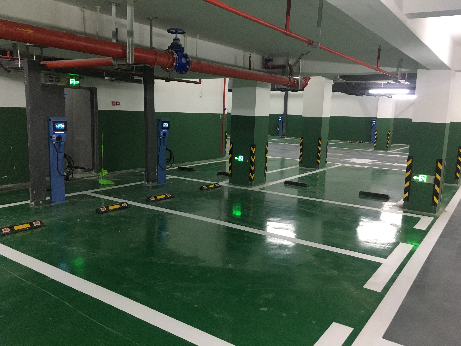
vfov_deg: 48.2
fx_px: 386
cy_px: 173
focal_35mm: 29
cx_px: 230
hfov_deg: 61.7
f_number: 2.2
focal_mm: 4.15
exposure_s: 1/17
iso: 200
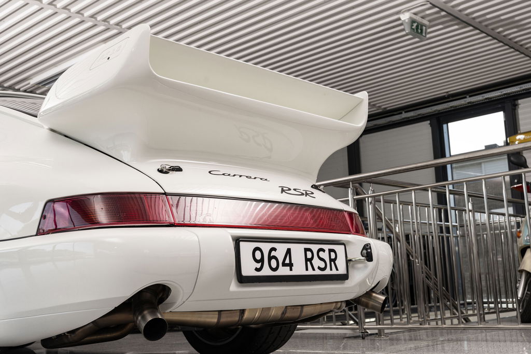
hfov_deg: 42.7
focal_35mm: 46
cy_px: 177
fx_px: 680
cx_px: 266
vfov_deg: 29.2
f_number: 8
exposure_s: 1/200
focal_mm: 46.1
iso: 640
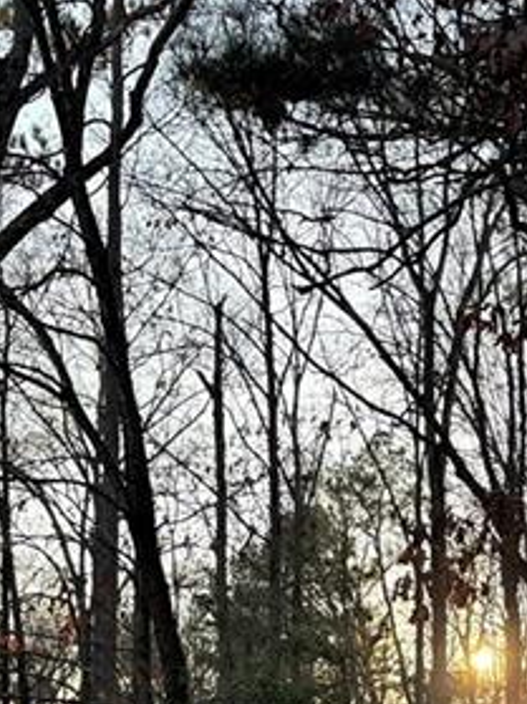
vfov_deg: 27.8
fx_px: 1341
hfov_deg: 21.5
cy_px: 696
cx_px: 517
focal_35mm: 66
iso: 100
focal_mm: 6.76
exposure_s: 1/955
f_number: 1.78
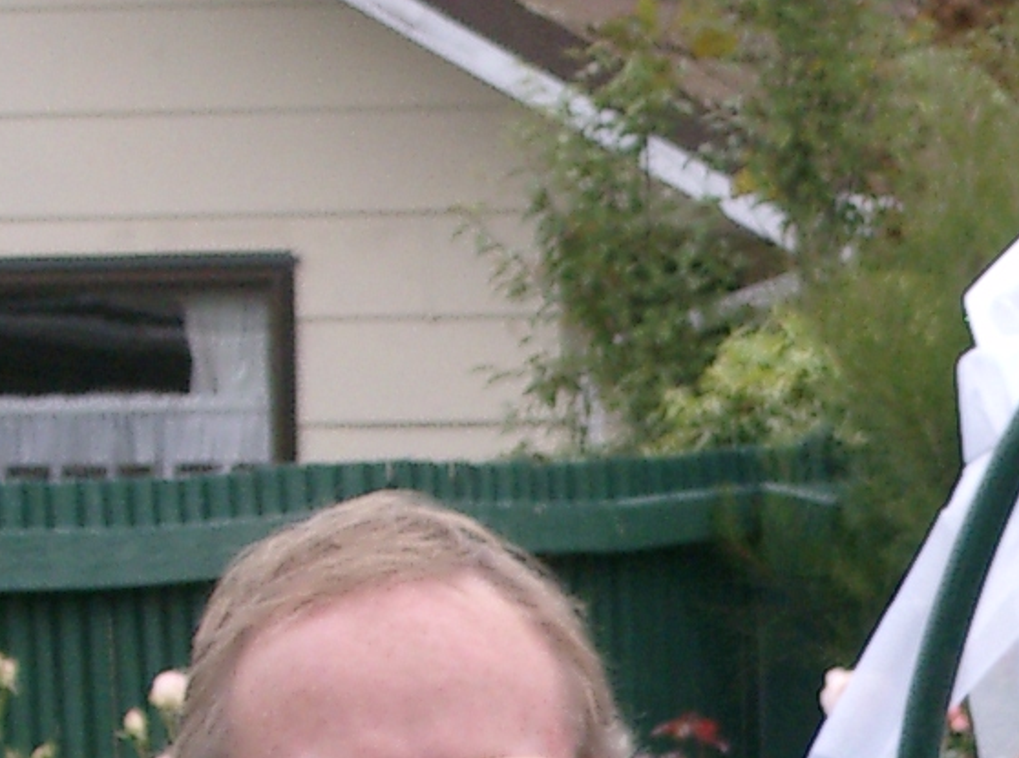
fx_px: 10536
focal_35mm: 359
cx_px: 1824
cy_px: 1127
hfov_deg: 5.5
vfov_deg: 4.1
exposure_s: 1/160
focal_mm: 17.7
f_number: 4.2
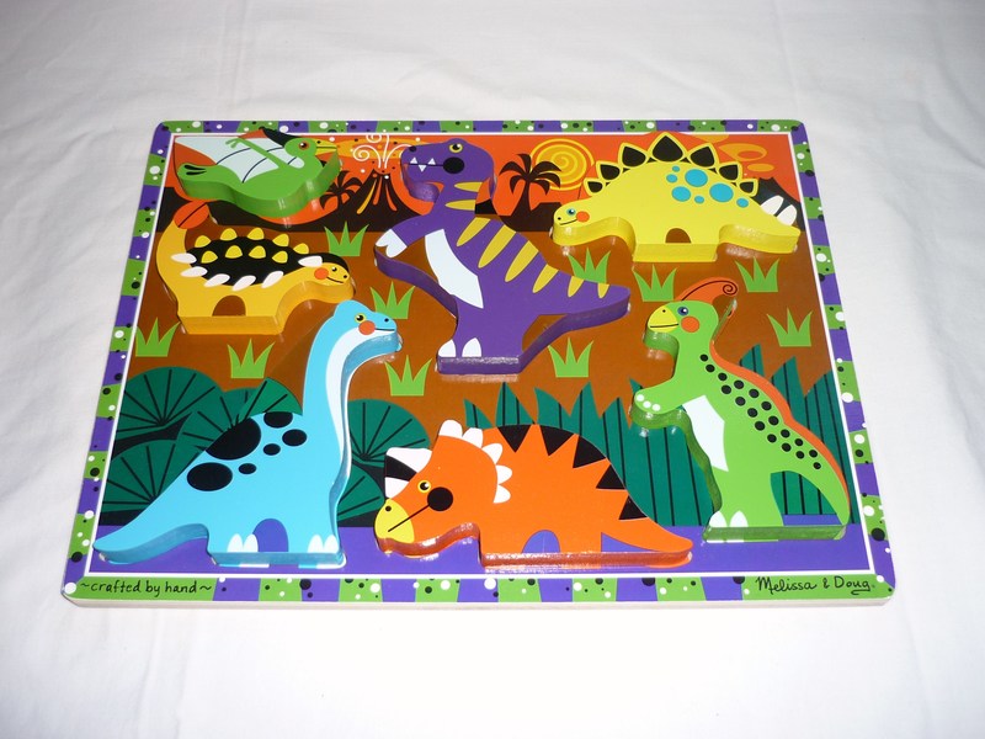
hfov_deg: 55.4
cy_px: 370
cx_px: 492
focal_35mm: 33
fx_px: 939
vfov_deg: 42.9
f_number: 2.8
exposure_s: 1/30
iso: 100
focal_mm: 5.5
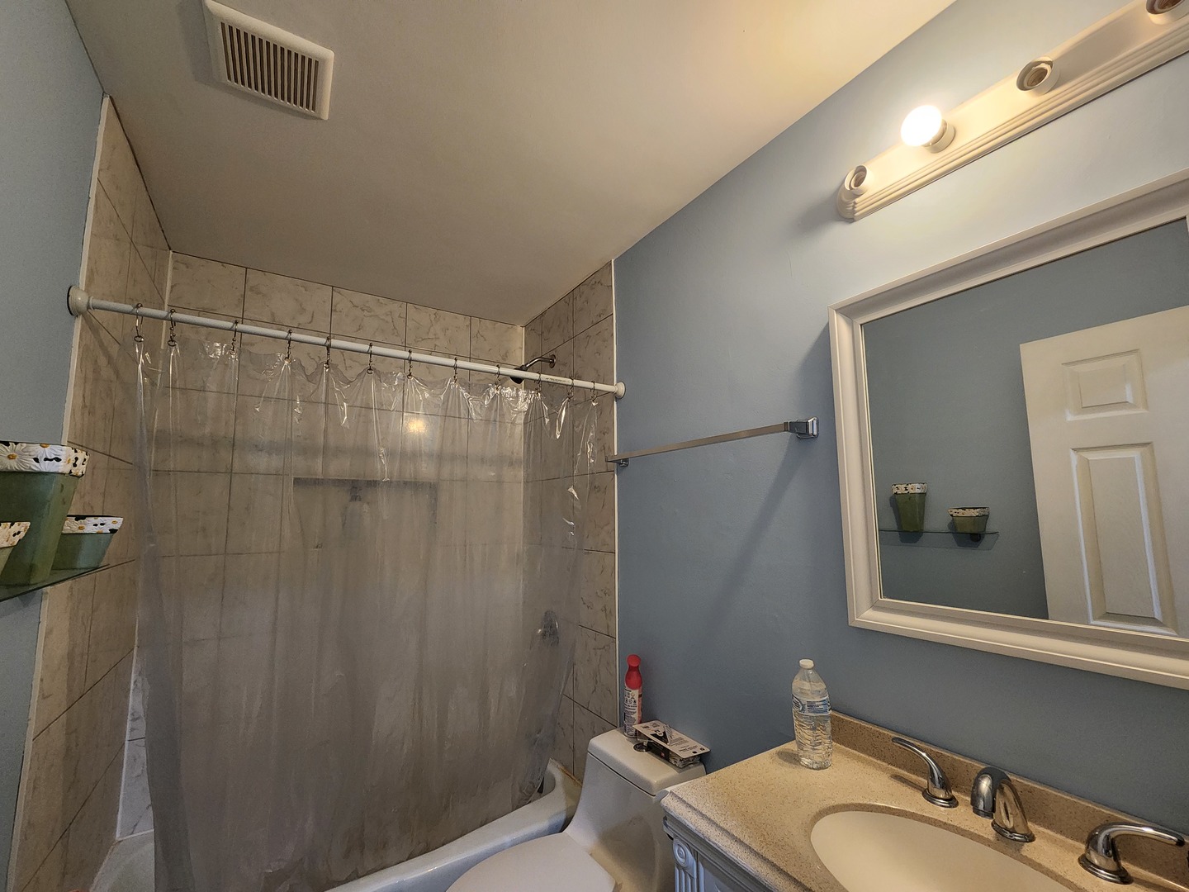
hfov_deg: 106.2
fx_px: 447
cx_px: 594
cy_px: 446
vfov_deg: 89.9
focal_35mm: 13
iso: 400
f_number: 2.2
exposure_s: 1/60
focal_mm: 2.2
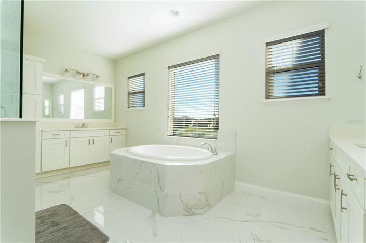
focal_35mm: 17
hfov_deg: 93.3
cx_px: 183
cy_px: 122
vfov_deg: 70.4
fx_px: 173
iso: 250
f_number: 22
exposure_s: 1/160
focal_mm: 17
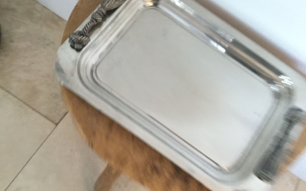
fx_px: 275
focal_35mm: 33
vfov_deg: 38.3
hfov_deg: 58.1
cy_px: 94
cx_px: 153
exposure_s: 1/17
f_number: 2.4
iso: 200
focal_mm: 3.3
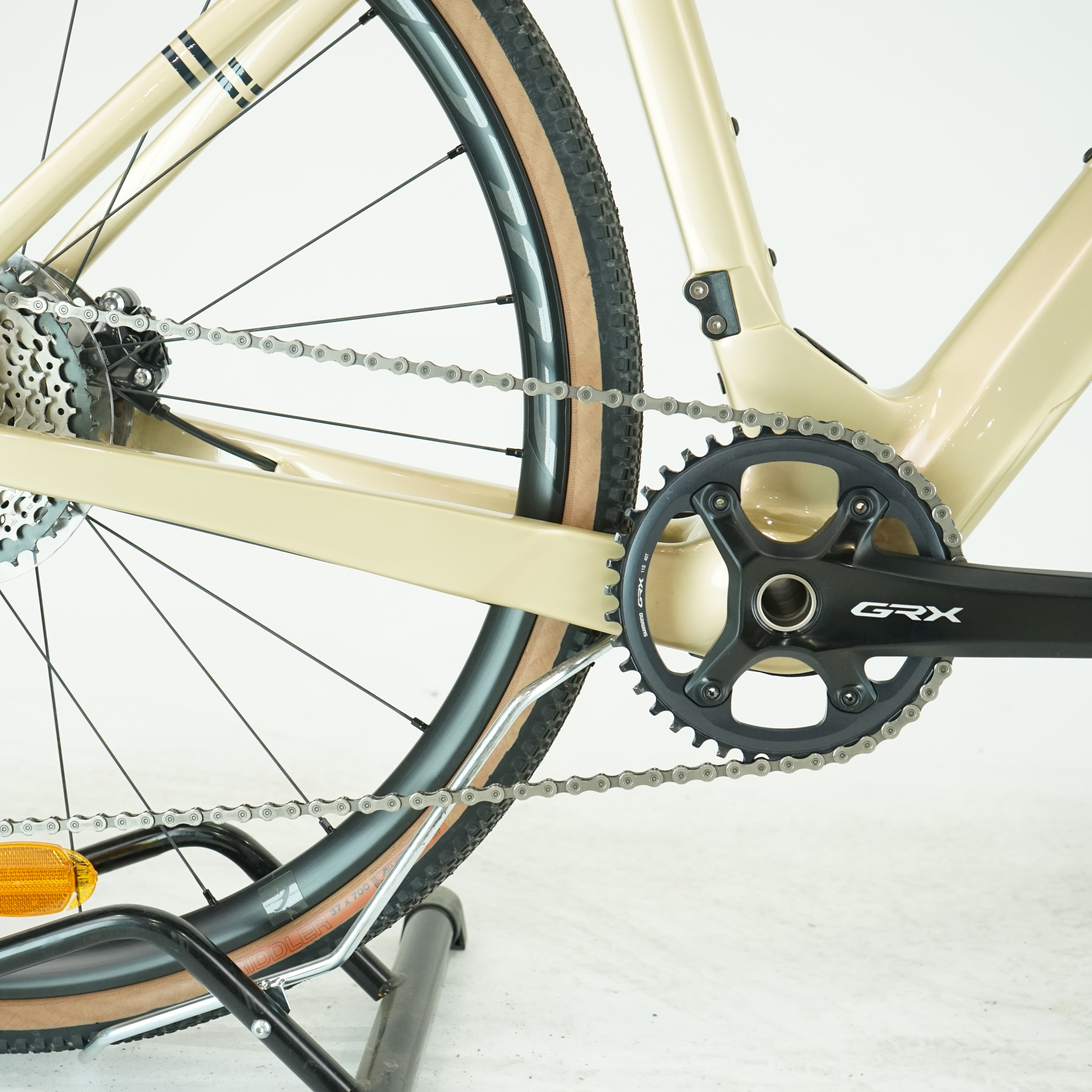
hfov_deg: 36.7
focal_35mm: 46
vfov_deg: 36.8
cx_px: 460
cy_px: 545
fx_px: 1642
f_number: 5.6
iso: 1600
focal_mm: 36
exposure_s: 1/200
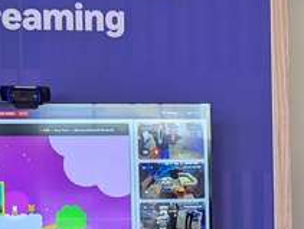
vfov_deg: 15.9
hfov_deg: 20.7
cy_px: 235
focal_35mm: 91
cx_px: 317
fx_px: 801
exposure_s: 1/75
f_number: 1.85
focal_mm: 6.81
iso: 96
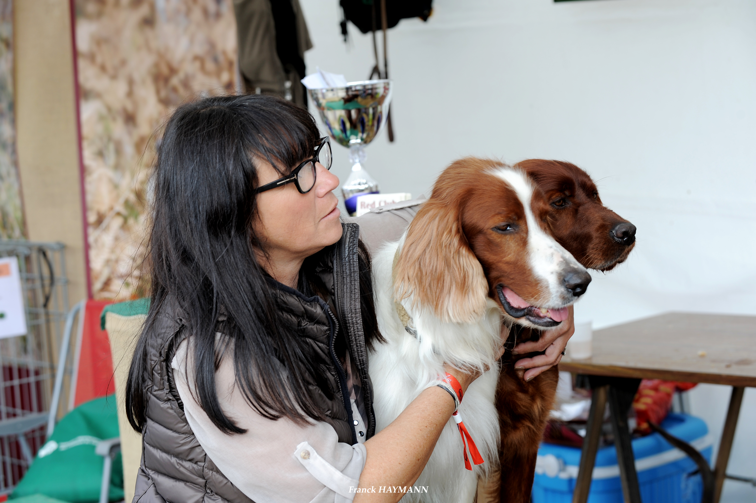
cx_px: 378
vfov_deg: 17.0
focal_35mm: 80
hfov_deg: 25.4
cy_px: 252
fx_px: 1679
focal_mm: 80
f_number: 6.3
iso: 200
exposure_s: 1/125
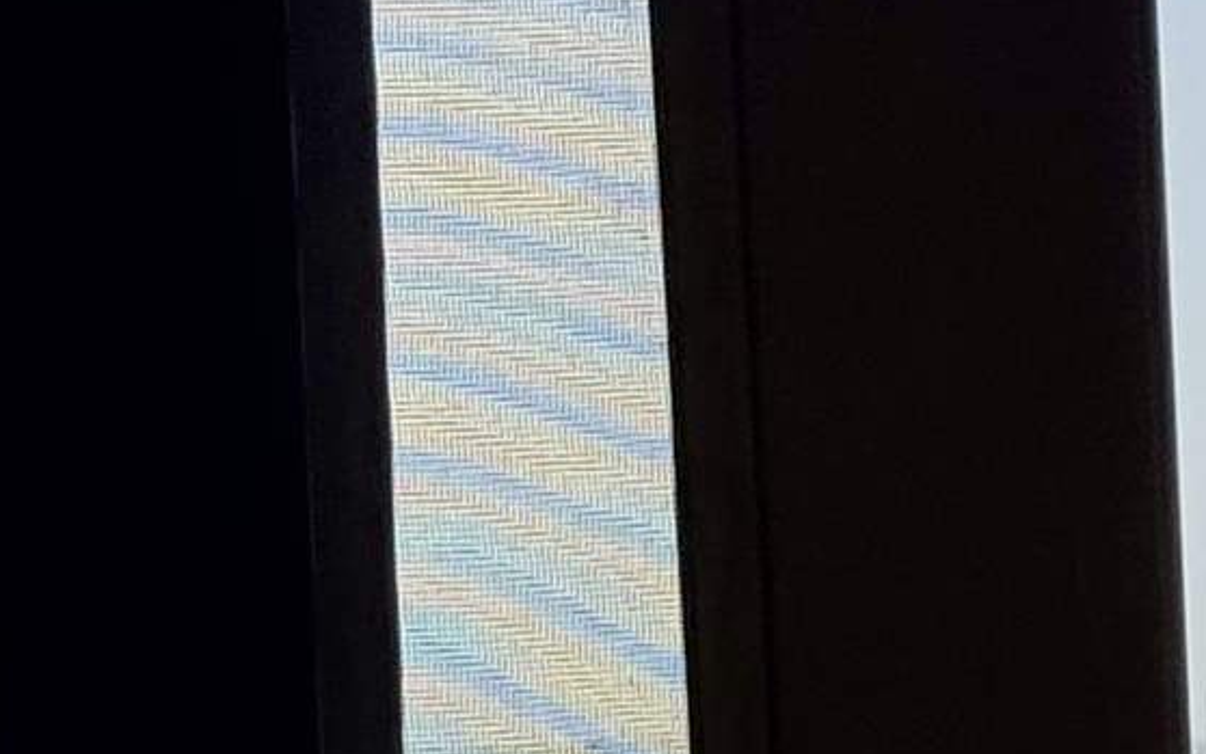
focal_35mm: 280
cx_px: 2364
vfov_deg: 4.6
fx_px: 9205
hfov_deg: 7.2
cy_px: 1873
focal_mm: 6.76
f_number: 1.78
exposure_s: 1/10526
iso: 64
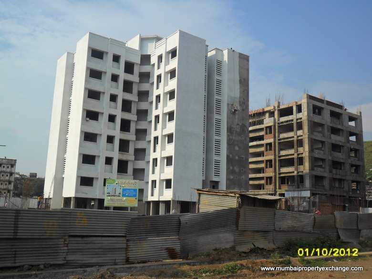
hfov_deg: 50.1
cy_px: 140
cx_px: 186
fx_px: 398
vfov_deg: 38.7
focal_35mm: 37
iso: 100
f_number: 10.1
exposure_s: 1/180
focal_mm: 6.6
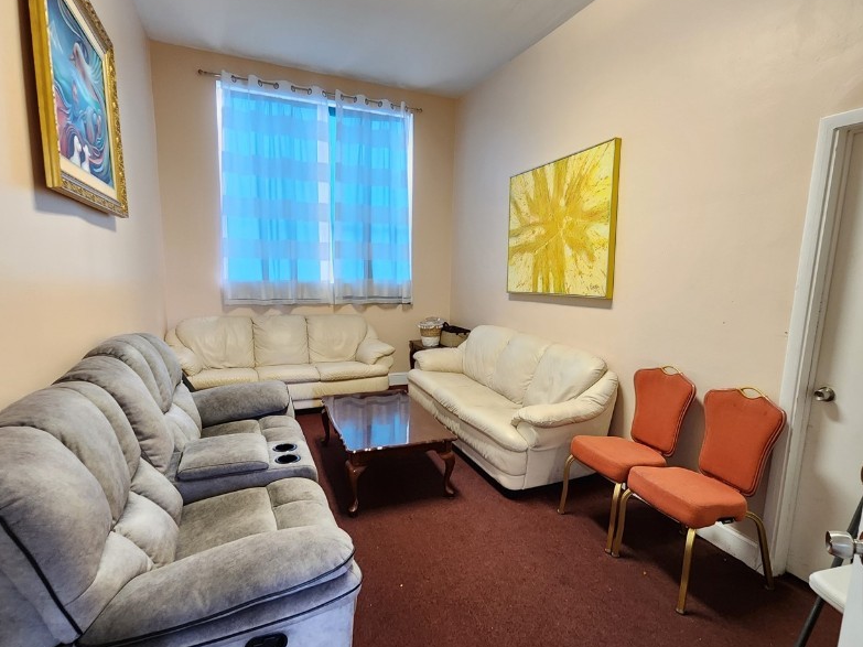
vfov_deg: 74.7
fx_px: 424
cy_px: 336
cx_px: 459
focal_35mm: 17
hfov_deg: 90.9
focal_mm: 2.2
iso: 320
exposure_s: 1/30
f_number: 2.2
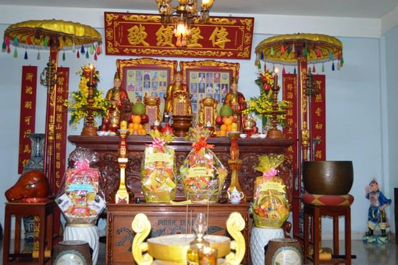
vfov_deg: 31.9
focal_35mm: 42
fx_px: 464
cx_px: 199
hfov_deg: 46.4
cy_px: 132
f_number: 4.5
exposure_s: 1/60
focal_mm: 28
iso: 1400
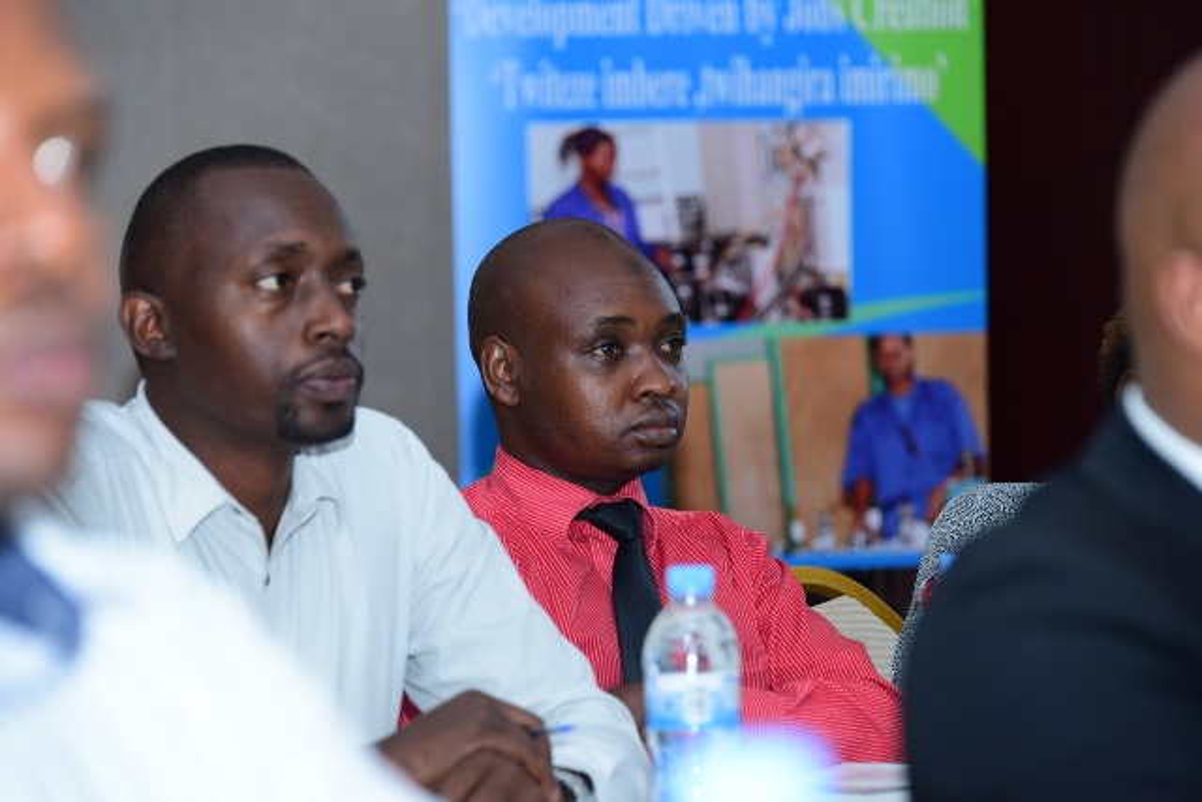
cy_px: 401
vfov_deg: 8.1
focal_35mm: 170
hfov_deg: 12.1
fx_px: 5677
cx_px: 601
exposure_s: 1/160
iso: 500
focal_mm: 170
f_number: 5.6
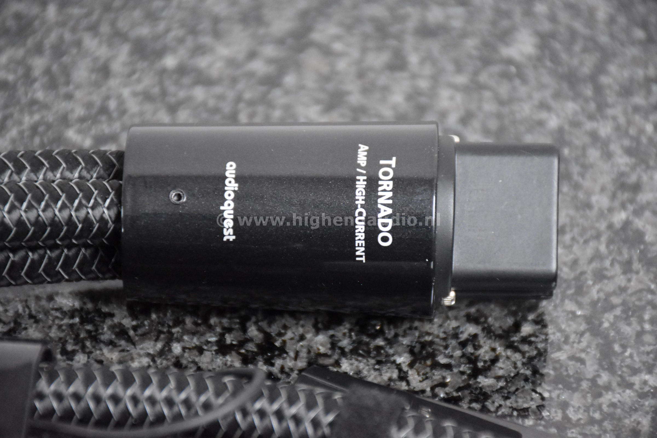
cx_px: 328
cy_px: 219
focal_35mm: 210
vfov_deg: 6.5
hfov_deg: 9.8
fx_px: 3832
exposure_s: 1/125
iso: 6400
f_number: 5.6
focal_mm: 140
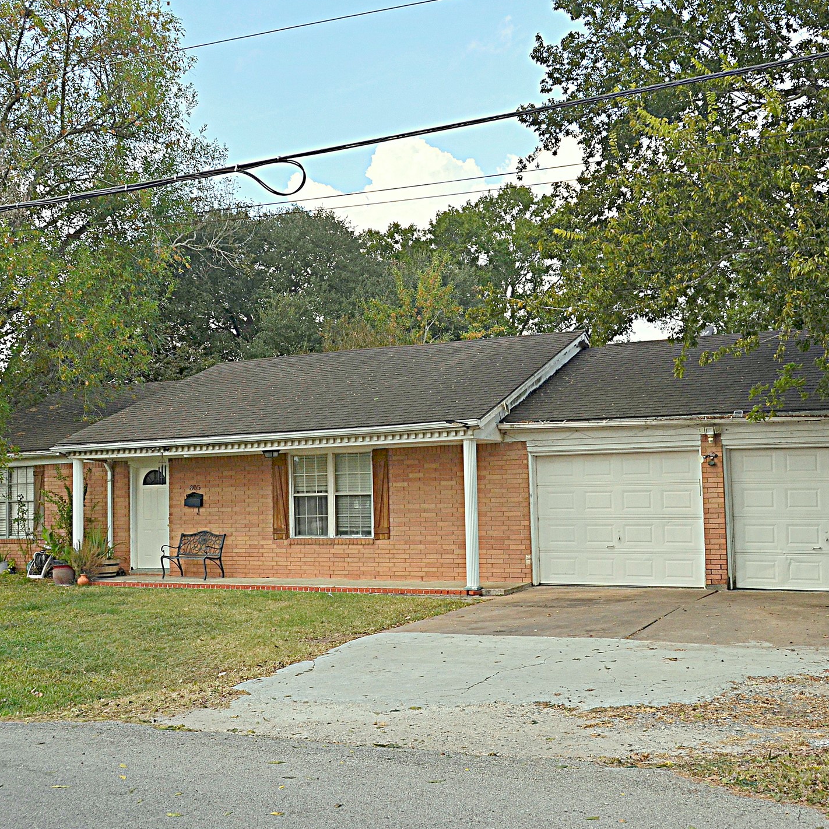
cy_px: 416
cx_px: 448
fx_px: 1057
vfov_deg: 42.8
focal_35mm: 39
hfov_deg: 42.8
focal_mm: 20
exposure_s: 1/400
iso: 200
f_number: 10
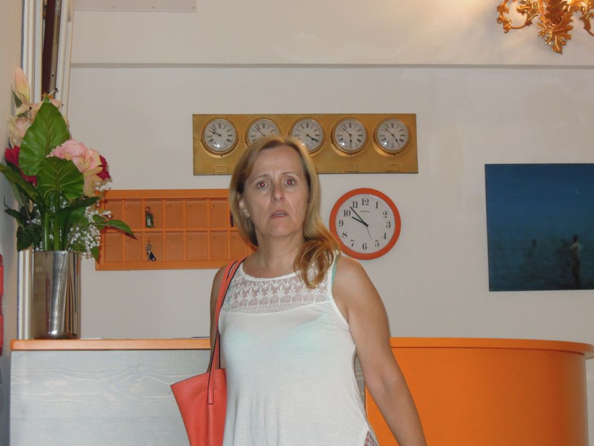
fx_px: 1321
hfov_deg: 25.3
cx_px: 297
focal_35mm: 77
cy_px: 223
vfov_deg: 19.1
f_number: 4.7
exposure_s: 1/60
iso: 640
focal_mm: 13.8
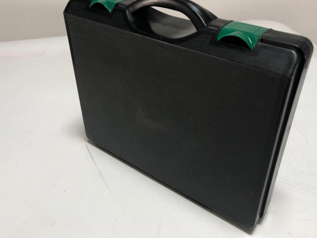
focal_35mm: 33
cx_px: 168
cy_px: 101
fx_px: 302
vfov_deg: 42.8
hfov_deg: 55.3
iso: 40
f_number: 1.8
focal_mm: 3.99
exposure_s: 1/92
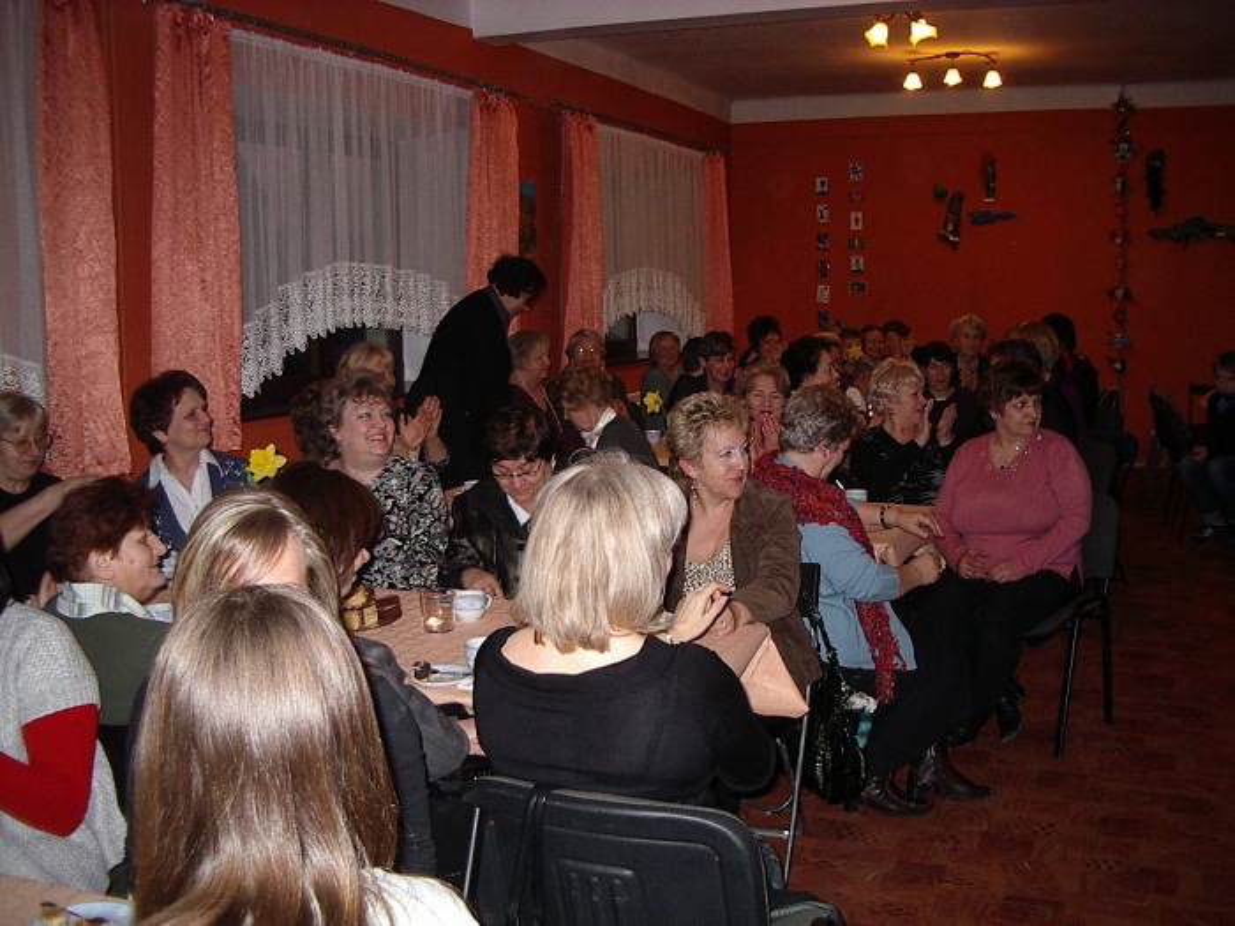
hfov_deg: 49.0
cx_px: 618
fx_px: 1356
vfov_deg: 37.7
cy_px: 463
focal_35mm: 38
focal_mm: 5.8
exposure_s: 1/60
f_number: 2.6
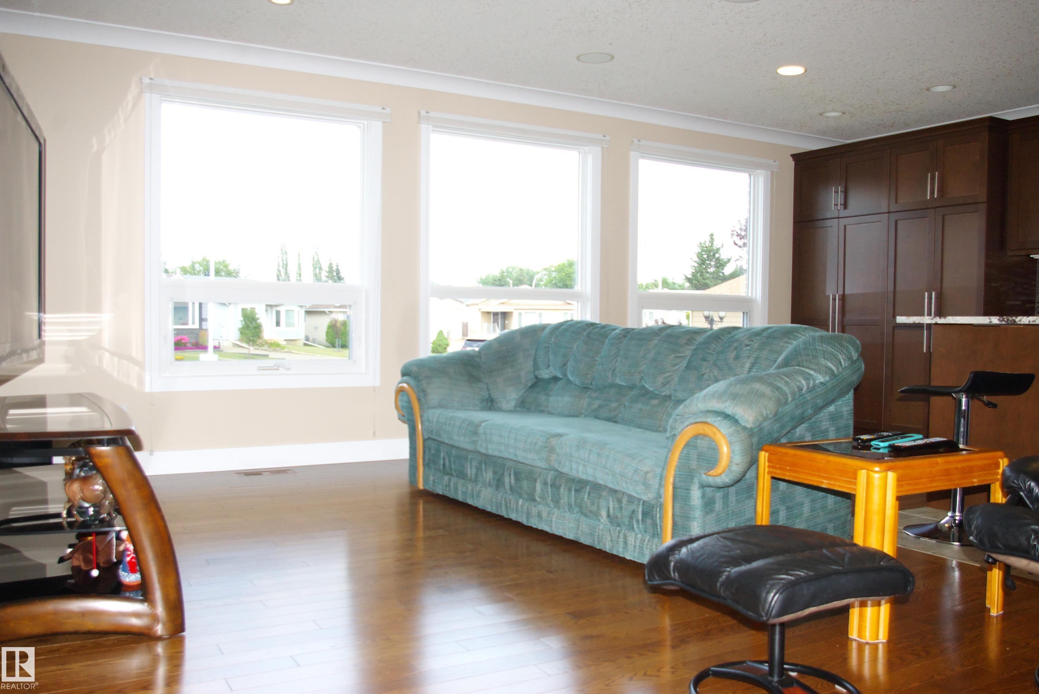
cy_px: 347
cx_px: 520
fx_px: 909
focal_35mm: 32
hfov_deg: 59.5
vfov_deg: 41.7
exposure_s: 1/180
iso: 800
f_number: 6.7
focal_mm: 21
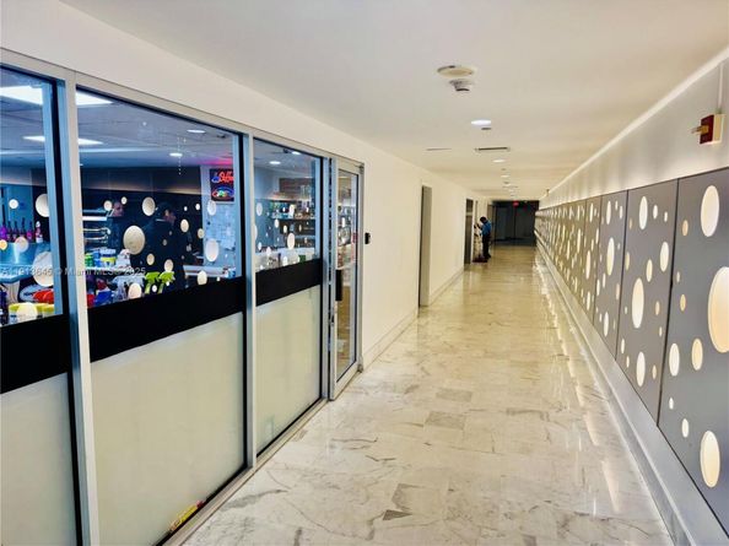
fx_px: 505
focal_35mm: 24
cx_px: 364
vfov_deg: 56.8
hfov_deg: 71.6
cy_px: 273
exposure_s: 1/120
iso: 125
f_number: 1.78
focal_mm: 6.76
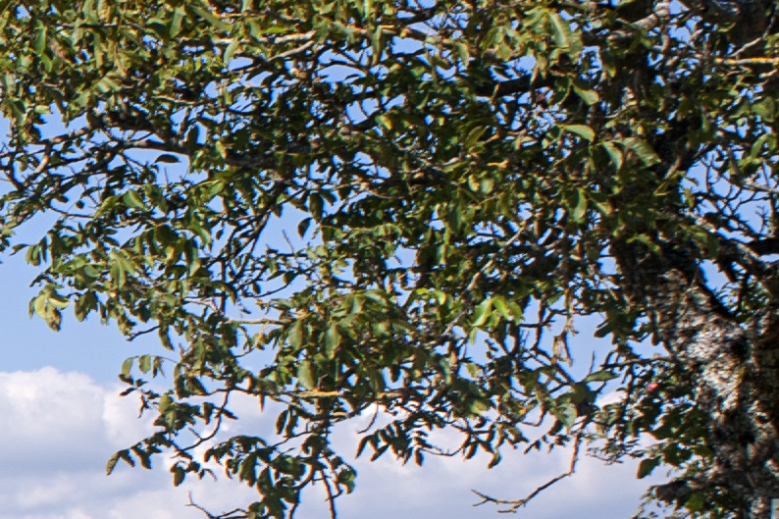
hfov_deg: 11.0
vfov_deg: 9.1
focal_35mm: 150
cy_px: 330
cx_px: -1222
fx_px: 3245
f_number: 3.5
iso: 200
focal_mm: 28
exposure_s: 1/125
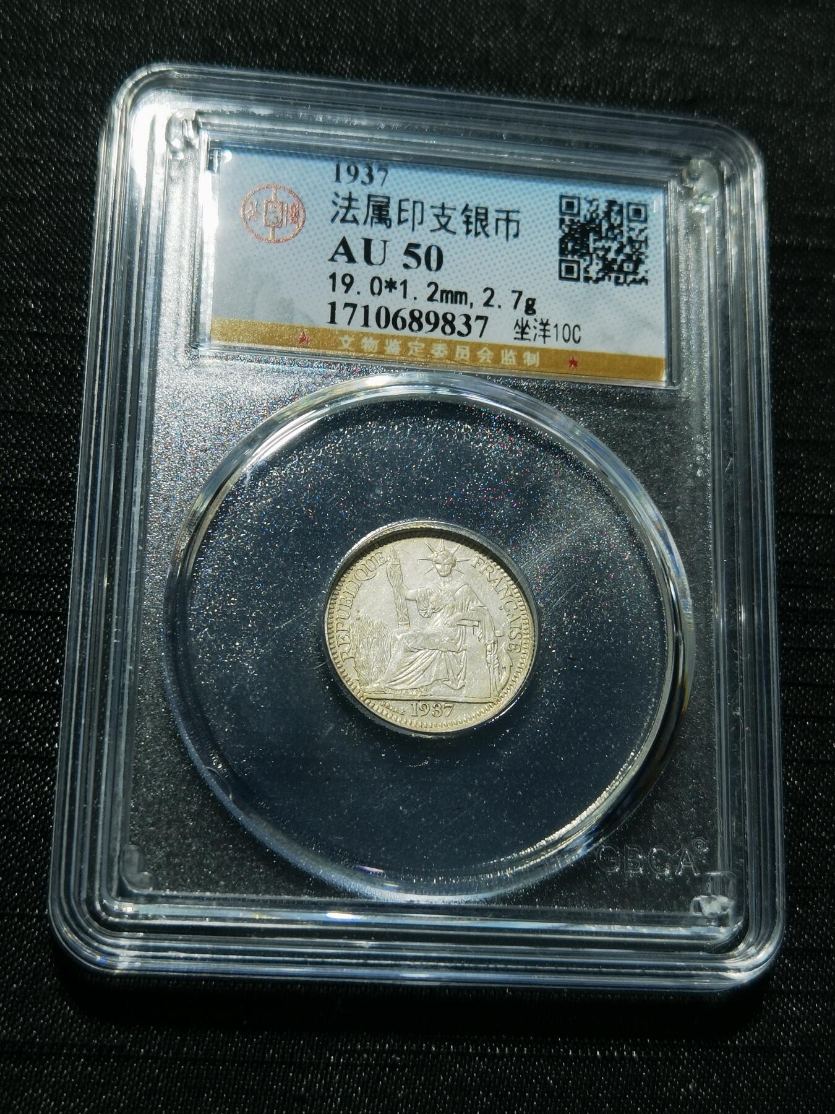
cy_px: 557
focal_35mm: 58
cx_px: 418
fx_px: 1865
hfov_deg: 25.2
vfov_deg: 33.2
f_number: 1.9
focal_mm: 6.67
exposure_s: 1/100
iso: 64
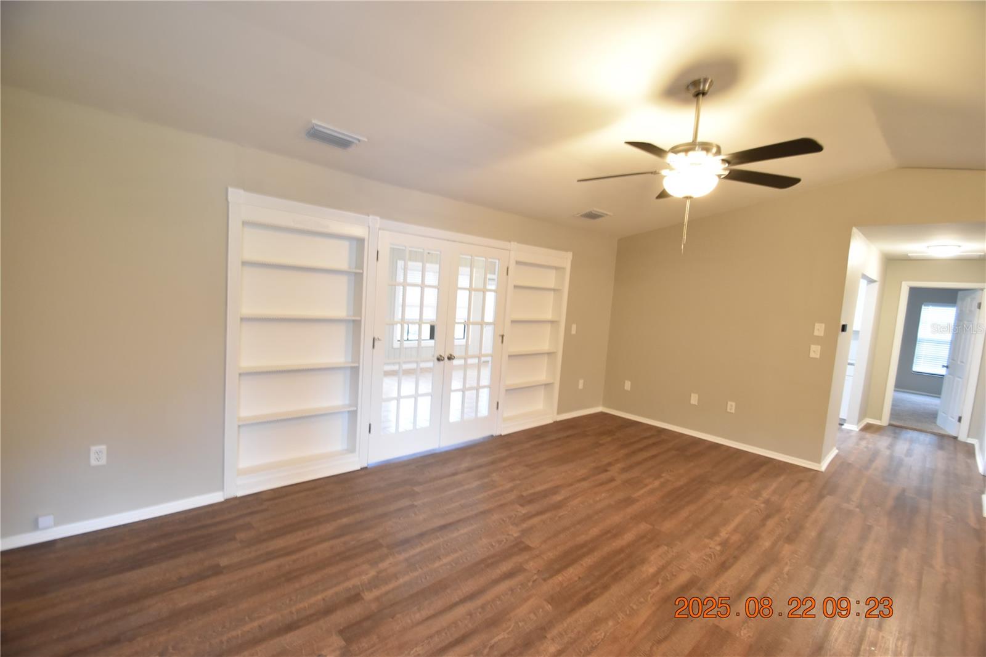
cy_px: 328
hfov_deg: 100.4
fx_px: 411
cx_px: 493
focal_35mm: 15
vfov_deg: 77.3
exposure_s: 1/15
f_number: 3.5
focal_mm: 10
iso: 800
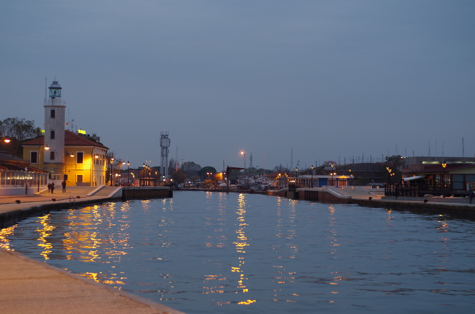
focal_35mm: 75
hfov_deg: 27.0
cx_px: 238
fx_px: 987
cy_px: 157
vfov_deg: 18.1
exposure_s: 1/15
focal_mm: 50
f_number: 2
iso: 200
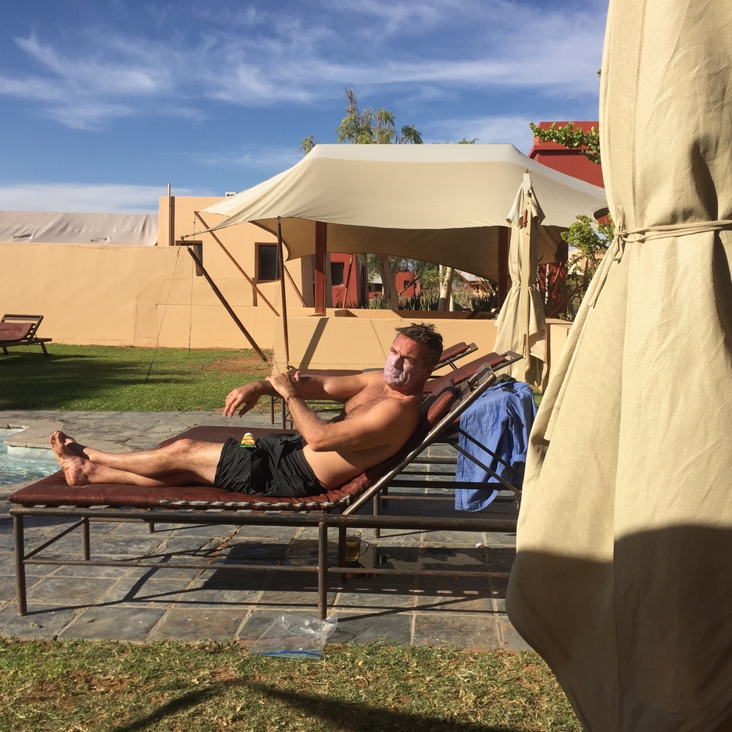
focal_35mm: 35
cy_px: 366
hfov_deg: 47.2
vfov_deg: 47.2
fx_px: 837
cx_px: 395
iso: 32
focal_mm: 4.15
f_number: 2.2
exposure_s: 1/2475
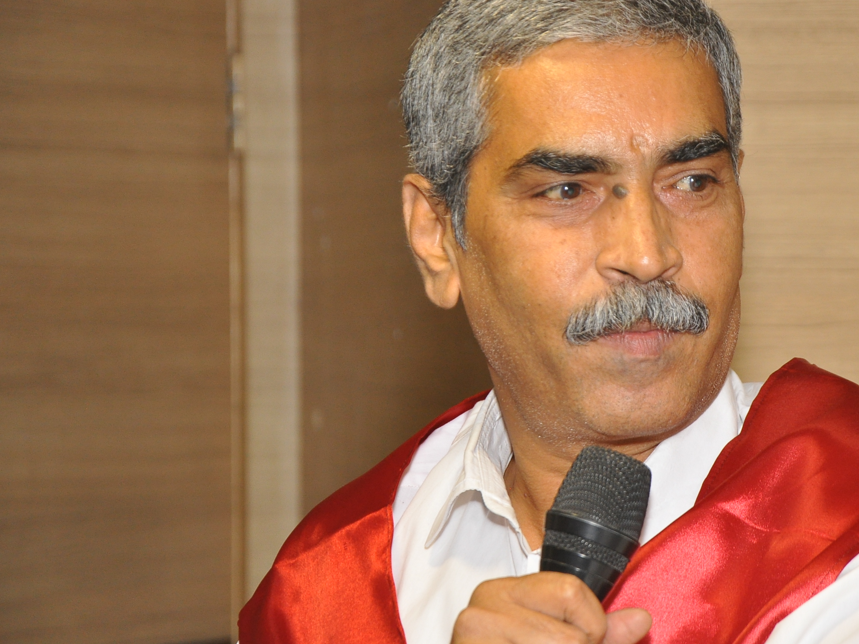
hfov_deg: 10.6
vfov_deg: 8.0
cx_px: 565
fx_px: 4616
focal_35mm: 186
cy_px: 284
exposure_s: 1/125
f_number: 5.6
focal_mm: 92
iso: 800
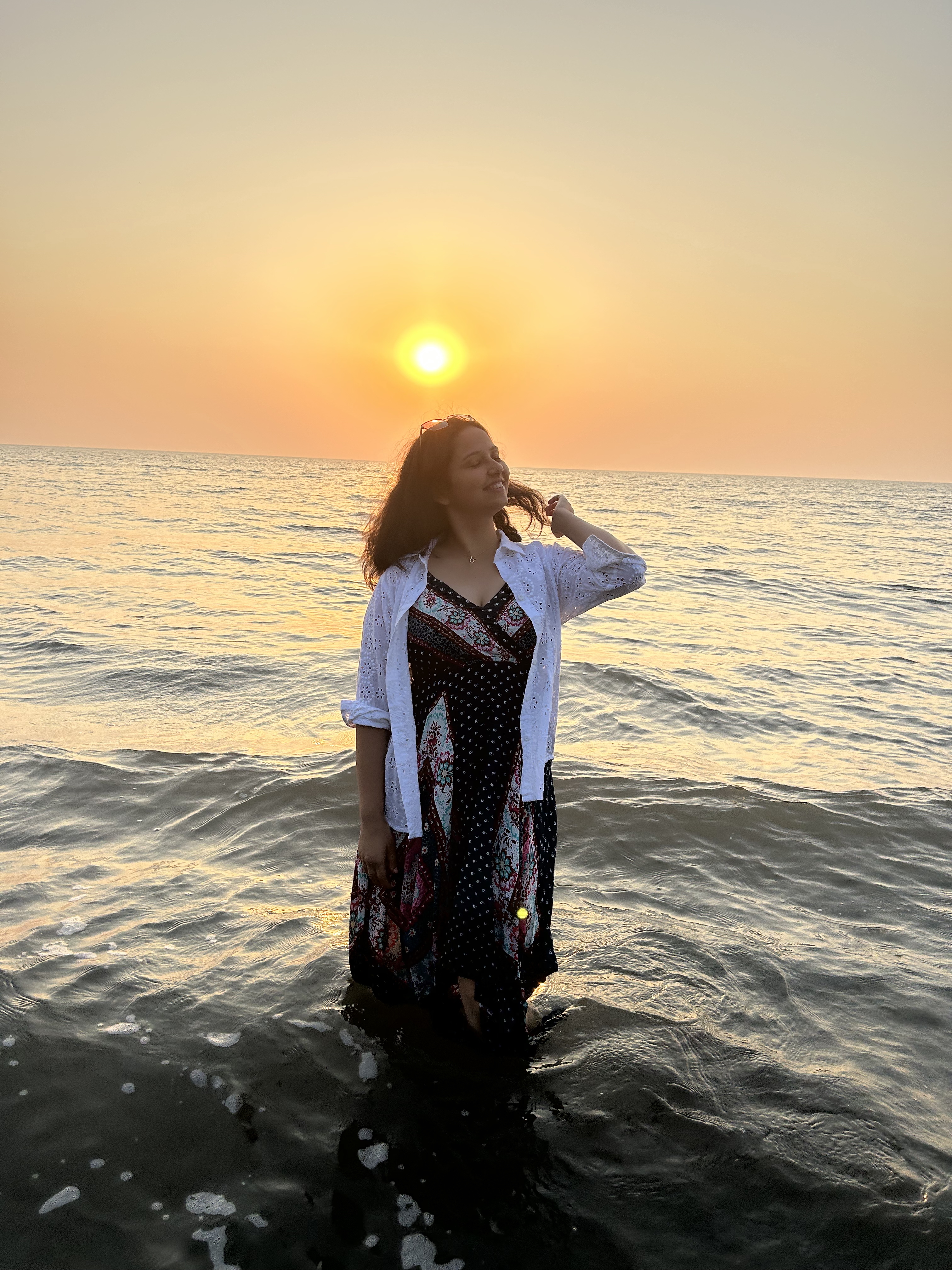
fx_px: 953
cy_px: 635
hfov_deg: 53.1
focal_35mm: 26
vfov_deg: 67.3
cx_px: 476
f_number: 1.5
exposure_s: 1/2457
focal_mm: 5.7
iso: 50
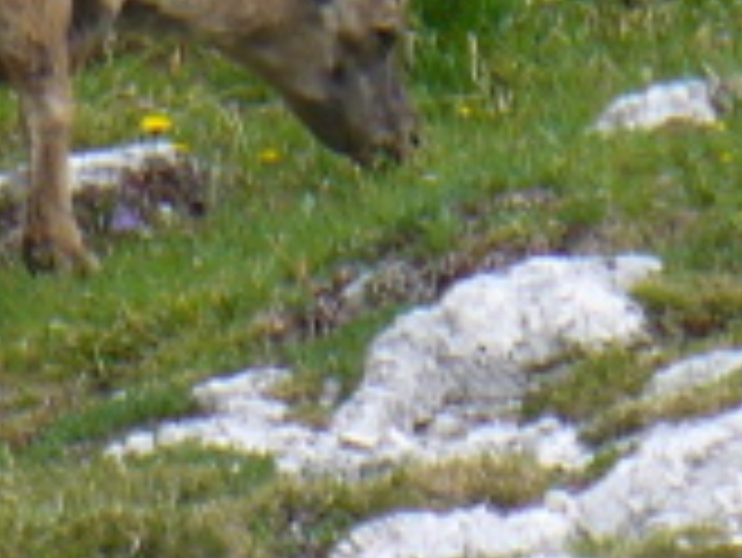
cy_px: 364
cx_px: -1133
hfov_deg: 2.3
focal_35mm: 855
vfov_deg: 1.7
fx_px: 18340
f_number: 3.8
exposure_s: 1/400
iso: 80
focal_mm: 22.7
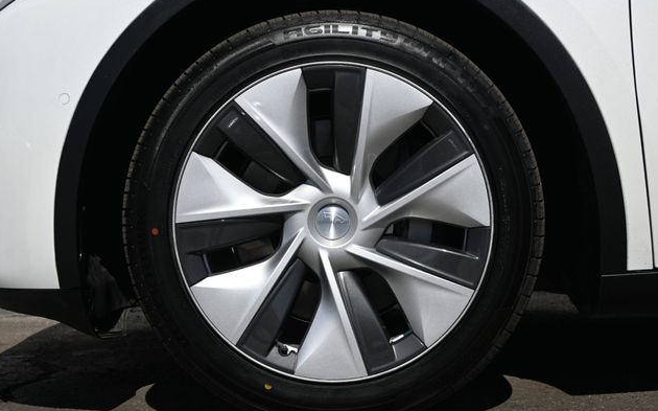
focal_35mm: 58
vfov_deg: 22.5
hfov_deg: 35.4
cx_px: 329
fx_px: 1031
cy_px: 217
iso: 100
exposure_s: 1/400
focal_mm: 37
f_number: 7.1
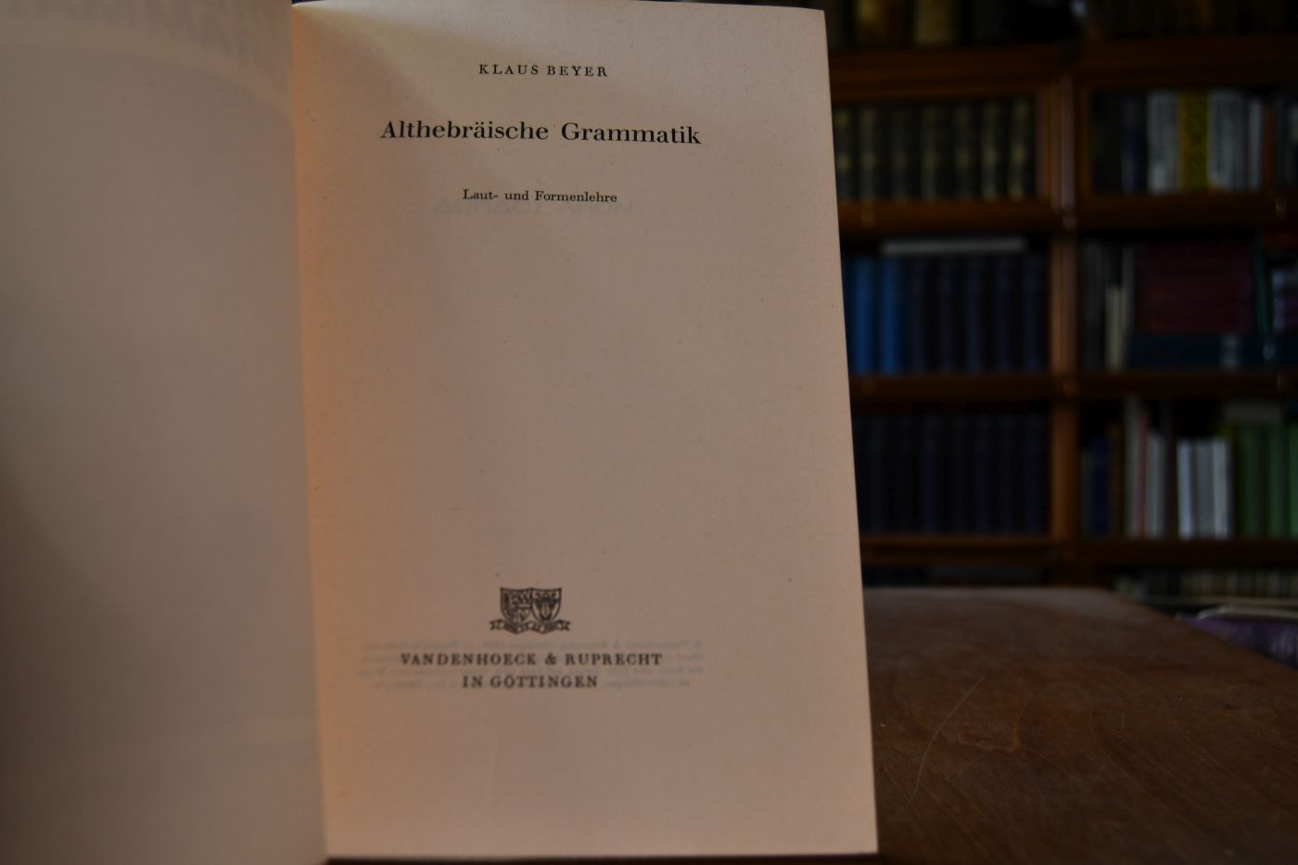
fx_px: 1226
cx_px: 649
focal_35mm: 34
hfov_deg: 55.8
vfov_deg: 38.9
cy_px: 432
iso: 400
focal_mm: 23
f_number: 4.5
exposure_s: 1/250
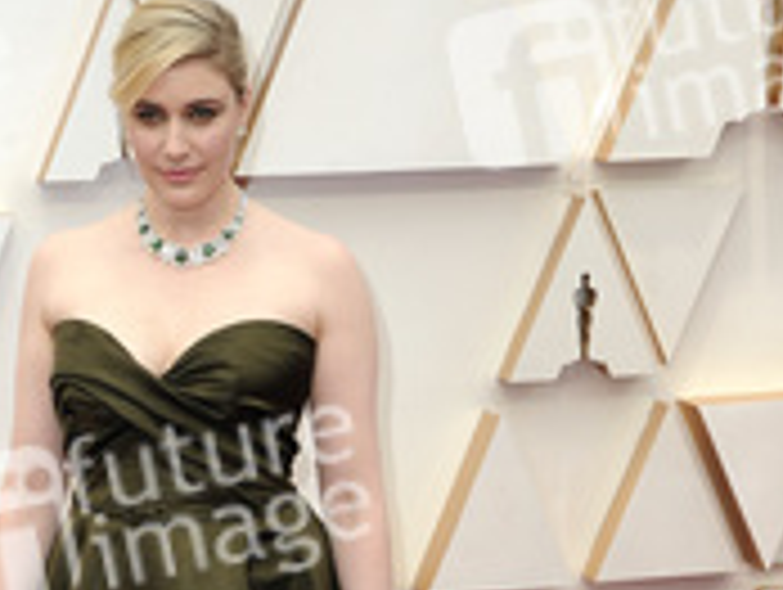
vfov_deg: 13.5
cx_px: 272
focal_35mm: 106
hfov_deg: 18.5
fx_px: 2401
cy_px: 739
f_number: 8
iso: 800
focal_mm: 48
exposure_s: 1/250
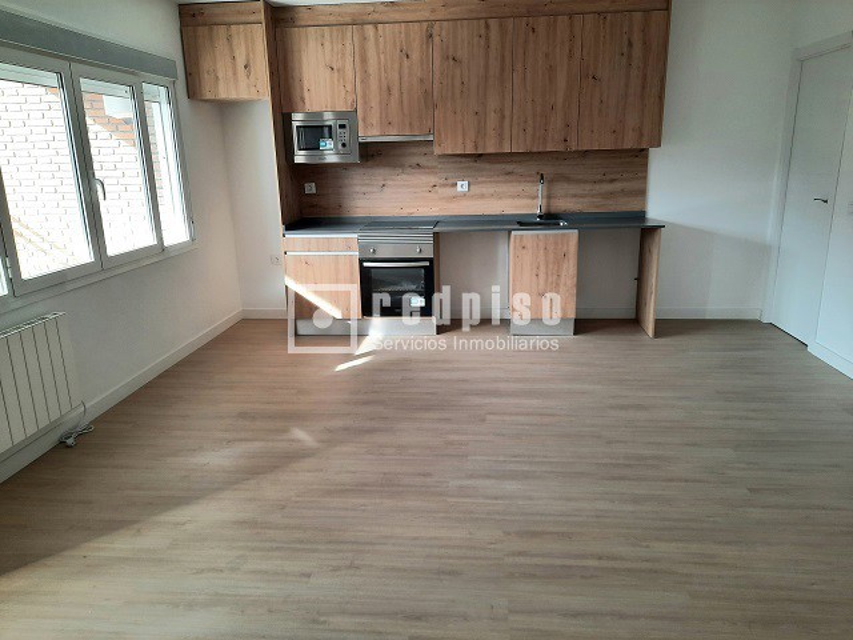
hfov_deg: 69.4
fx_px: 616
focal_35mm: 25
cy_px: 320
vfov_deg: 54.9
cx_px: 426
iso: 32
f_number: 2
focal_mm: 4.6
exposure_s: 1/50
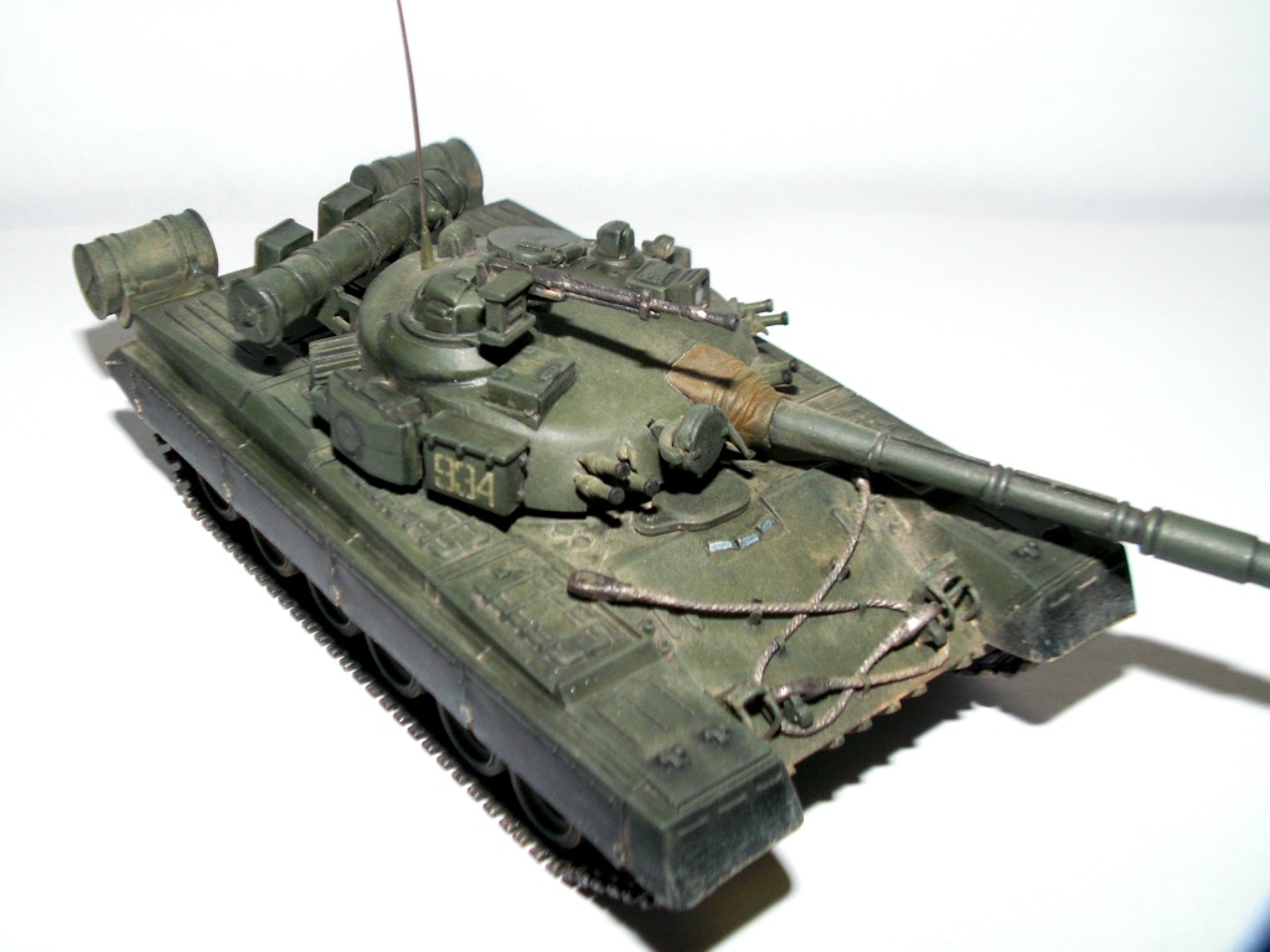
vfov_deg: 34.3
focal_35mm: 42
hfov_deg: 44.8
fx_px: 1541
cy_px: 476
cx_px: 635
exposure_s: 1/40
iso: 160
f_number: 4.5
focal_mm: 7.01
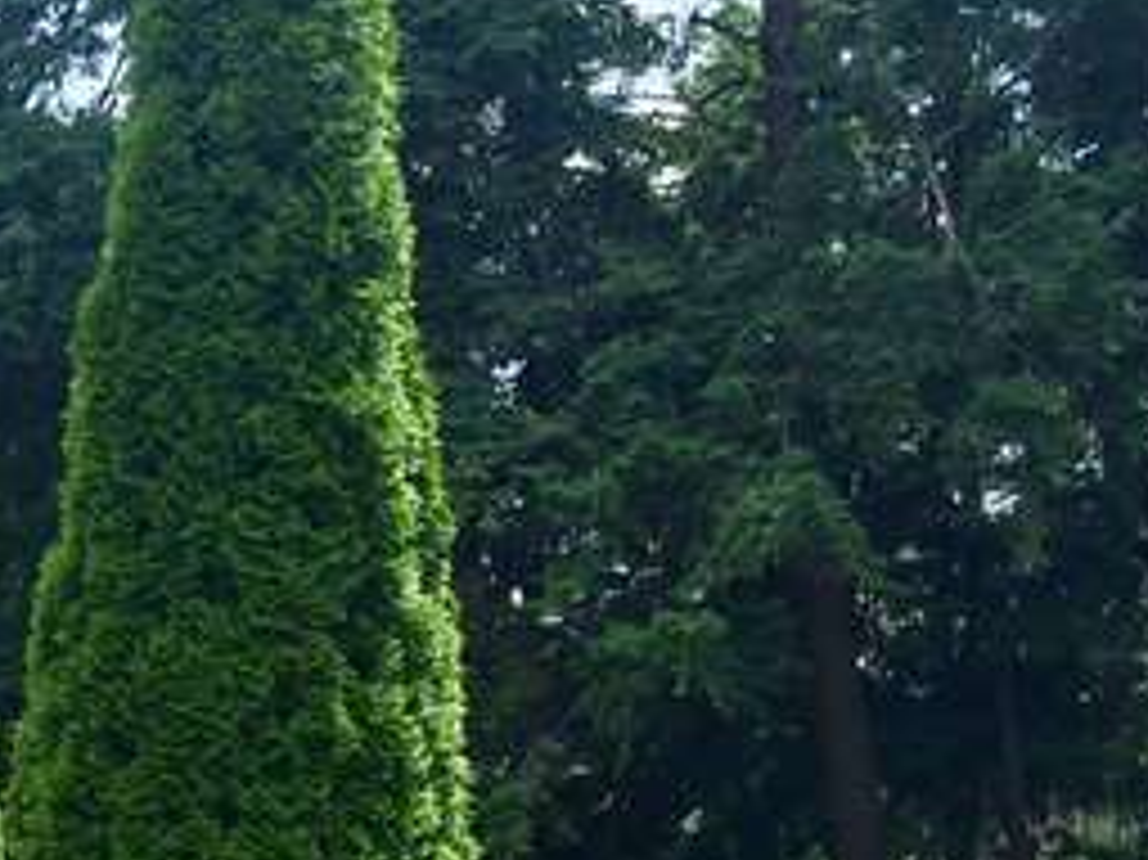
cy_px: 941
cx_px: -410
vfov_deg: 15.8
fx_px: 3016
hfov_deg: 19.6
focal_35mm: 91
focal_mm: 4.15
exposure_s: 1/1026
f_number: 2.2
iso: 32
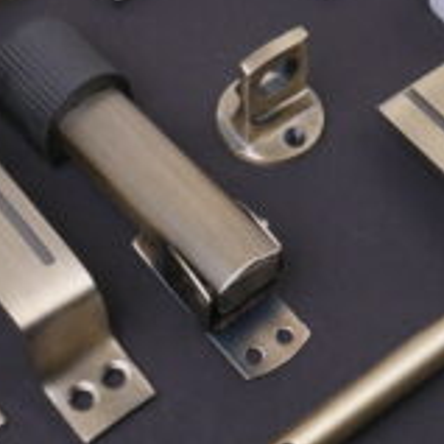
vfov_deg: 14.7
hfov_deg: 14.9
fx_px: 1698
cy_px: 10
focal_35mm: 117
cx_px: 207
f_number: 7.1
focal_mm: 21
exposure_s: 1/30
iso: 1000
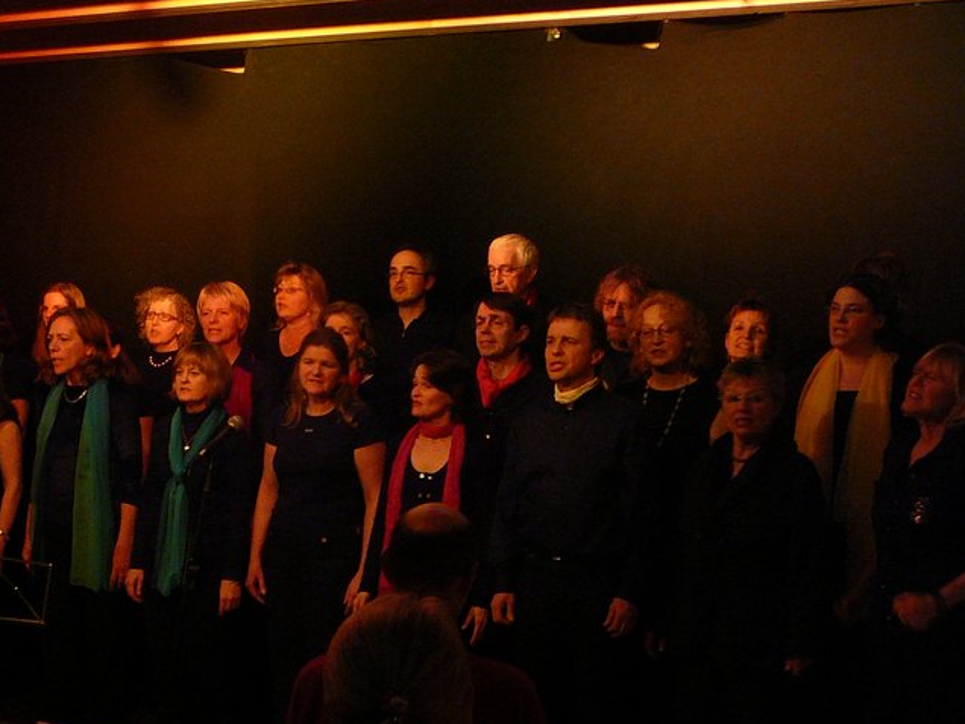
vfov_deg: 26.4
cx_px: 332
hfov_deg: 34.7
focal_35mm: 55
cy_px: 486
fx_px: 1533
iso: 200
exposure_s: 1/8
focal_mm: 5.2
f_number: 2.8
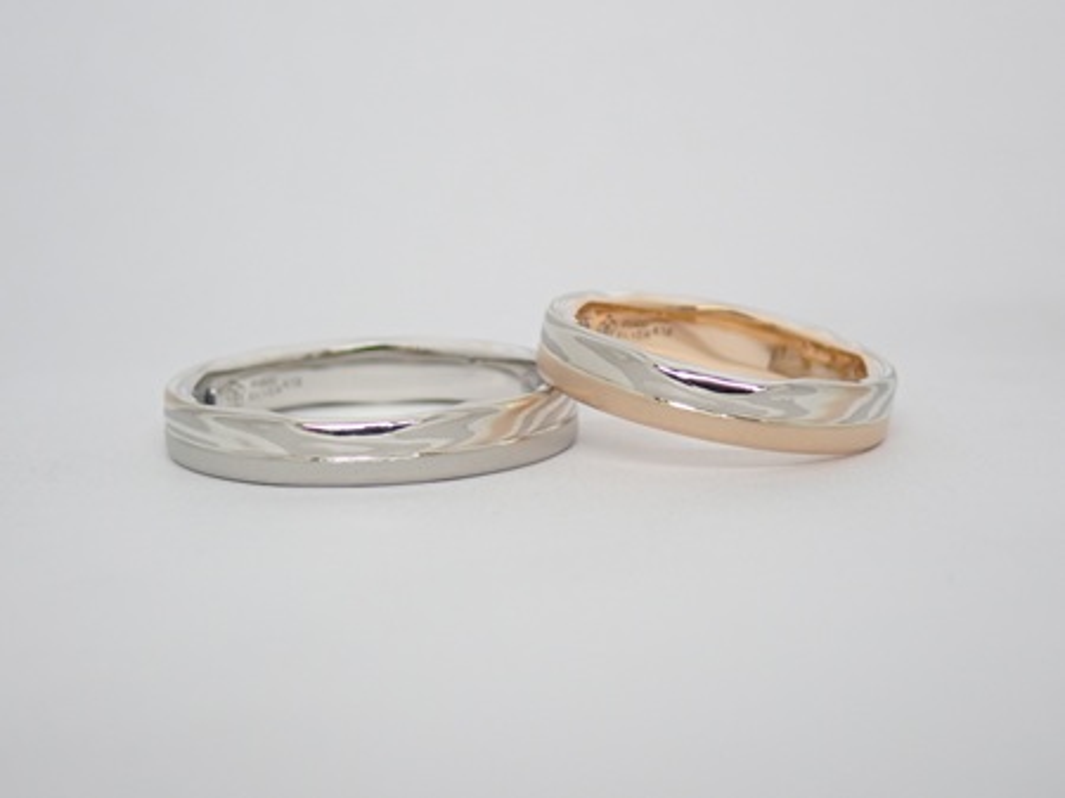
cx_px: 532
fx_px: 2521
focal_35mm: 82
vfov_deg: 18.0
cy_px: 399
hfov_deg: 23.8
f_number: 4.3
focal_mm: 14.62
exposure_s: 1/80
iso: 200
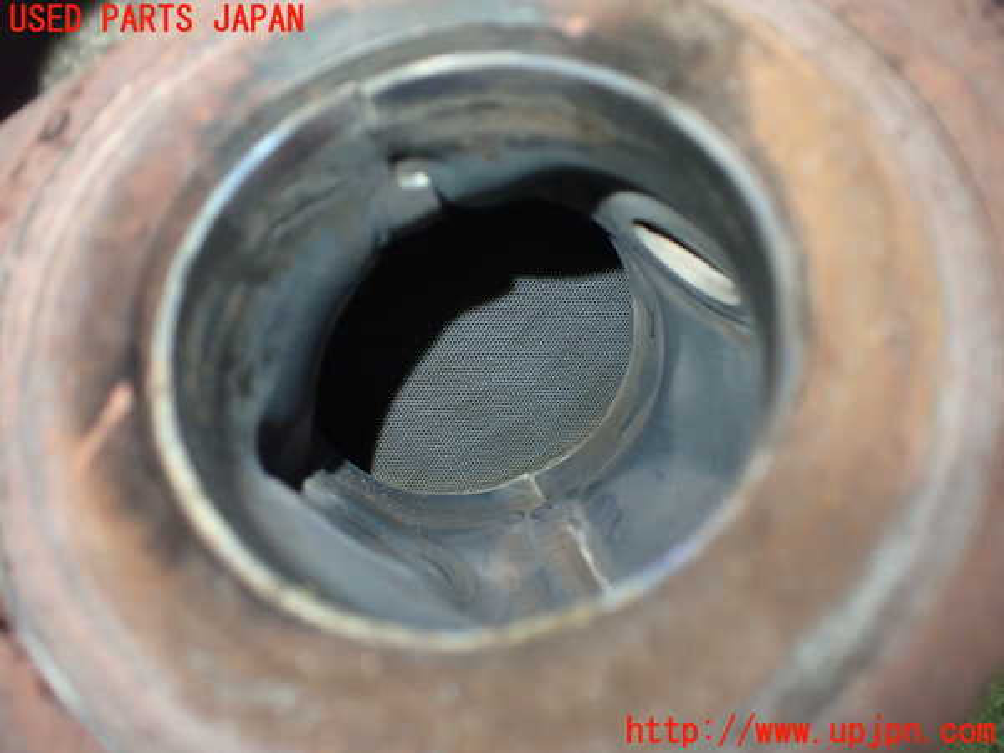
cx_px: 502
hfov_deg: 60.0
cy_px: 376
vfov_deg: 46.8
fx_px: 870
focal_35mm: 30
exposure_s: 1/100
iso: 800
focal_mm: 5.4
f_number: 2.3
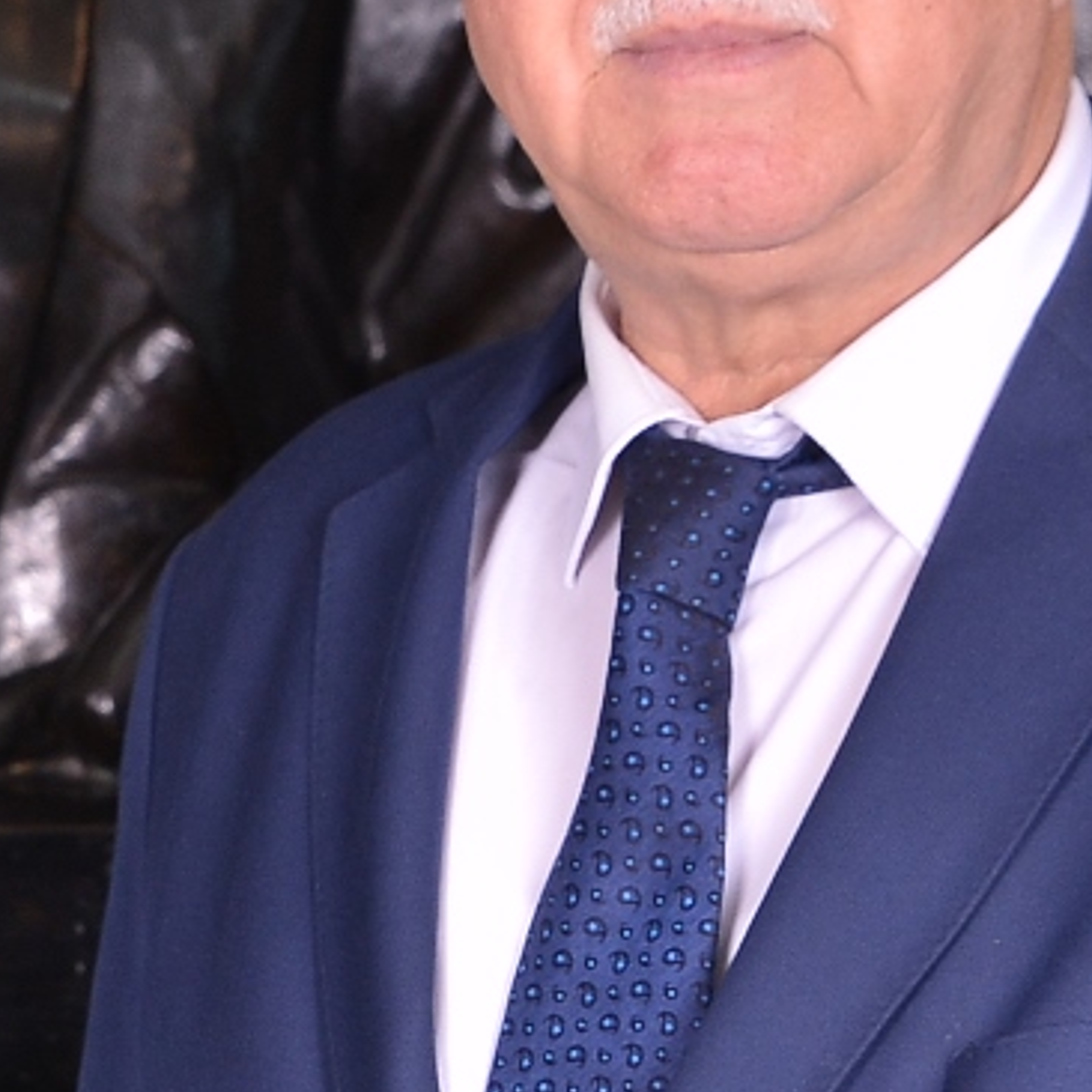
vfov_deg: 6.8
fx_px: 9137
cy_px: 1247
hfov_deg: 6.7
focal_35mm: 256
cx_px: -552
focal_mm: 40
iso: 200
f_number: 5.6
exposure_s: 1/200
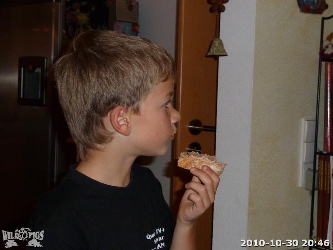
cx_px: 166
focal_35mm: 72
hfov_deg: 27.0
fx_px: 693
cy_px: 125
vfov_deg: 20.4
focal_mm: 11.9
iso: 400
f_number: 4.1
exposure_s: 1/80
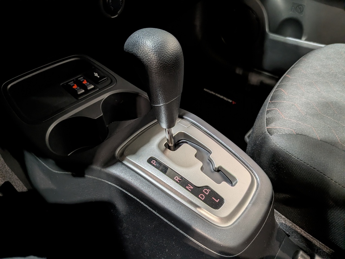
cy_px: 130
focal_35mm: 24
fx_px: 239
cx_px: 172
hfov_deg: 71.6
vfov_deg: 56.8
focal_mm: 4.53
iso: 38
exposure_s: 1/120
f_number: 1.7
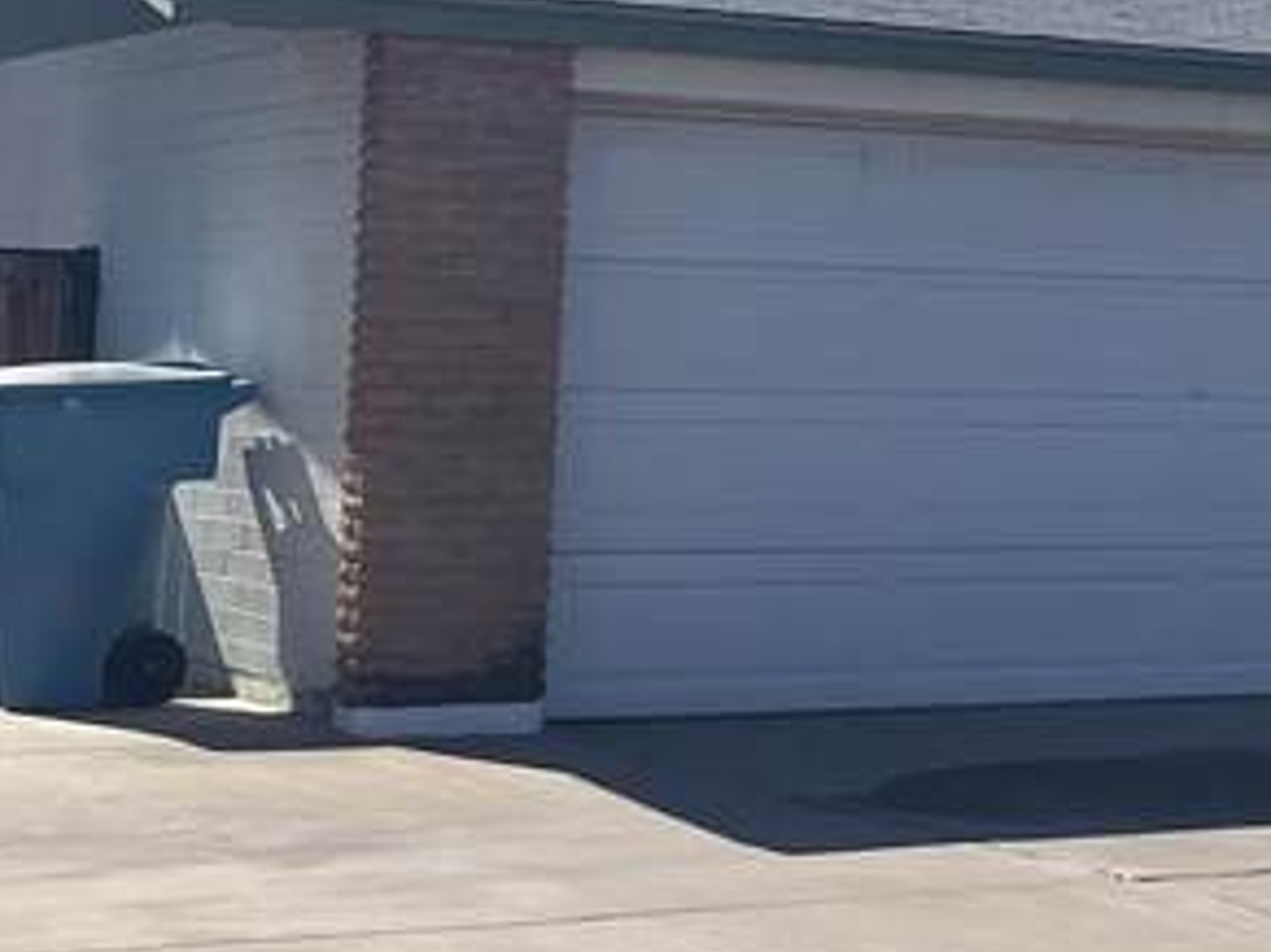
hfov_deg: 16.8
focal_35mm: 110
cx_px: 1664
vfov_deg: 13.3
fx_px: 4037
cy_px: 35
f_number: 1.6
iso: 32
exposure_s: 1/5376
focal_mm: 5.1
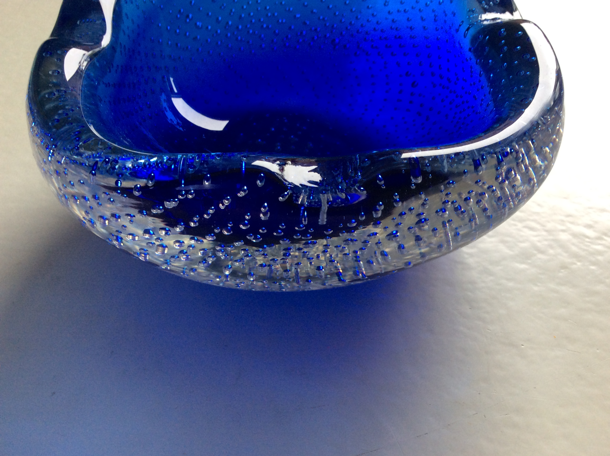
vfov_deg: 44.1
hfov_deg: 56.9
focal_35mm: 32
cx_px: 305
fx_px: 563
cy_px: 228
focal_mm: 3.3
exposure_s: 1/25
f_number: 2.4
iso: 64
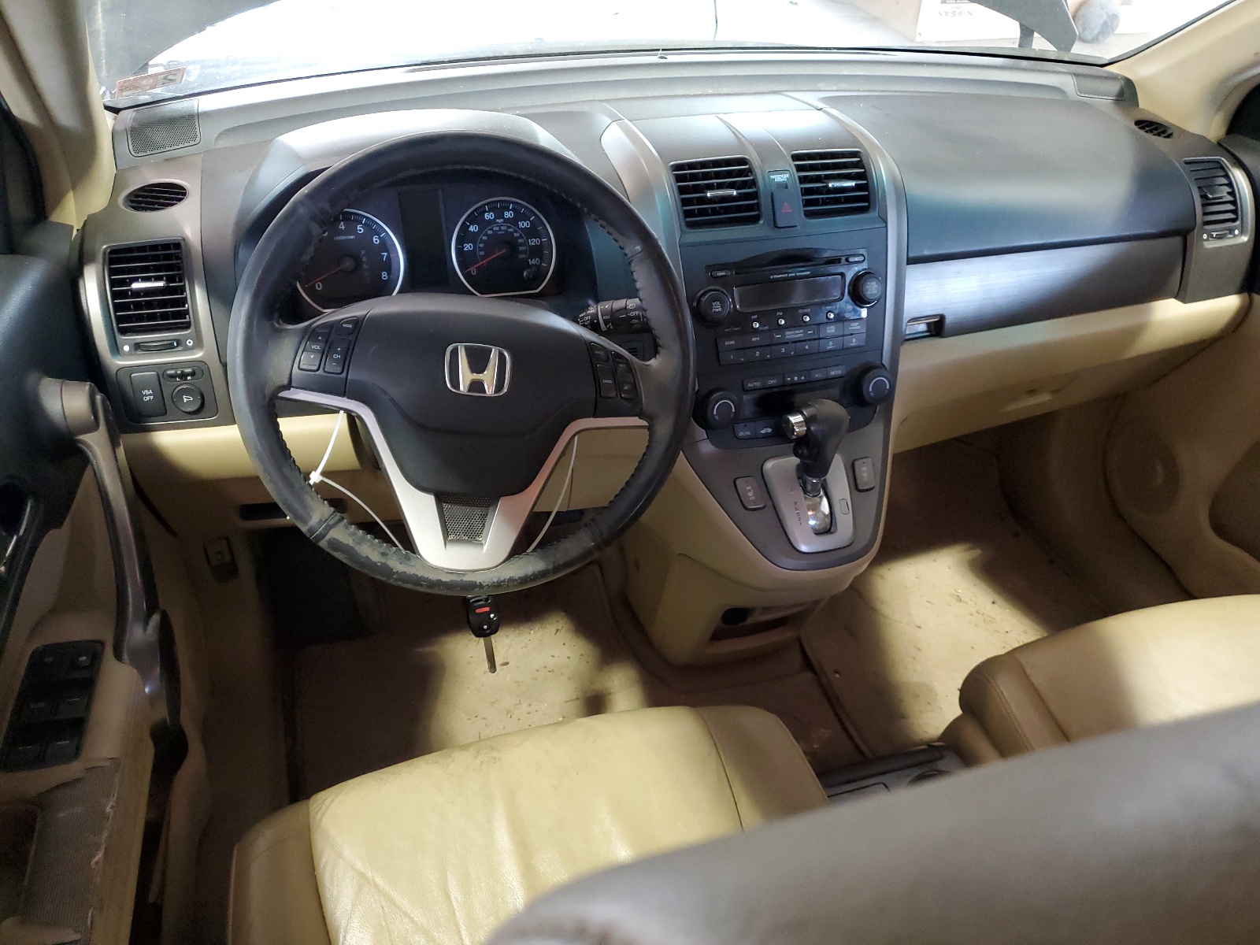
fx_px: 946
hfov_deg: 67.3
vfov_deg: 53.1
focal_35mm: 26
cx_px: 630
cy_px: 472
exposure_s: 1/40
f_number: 1.5
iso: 330
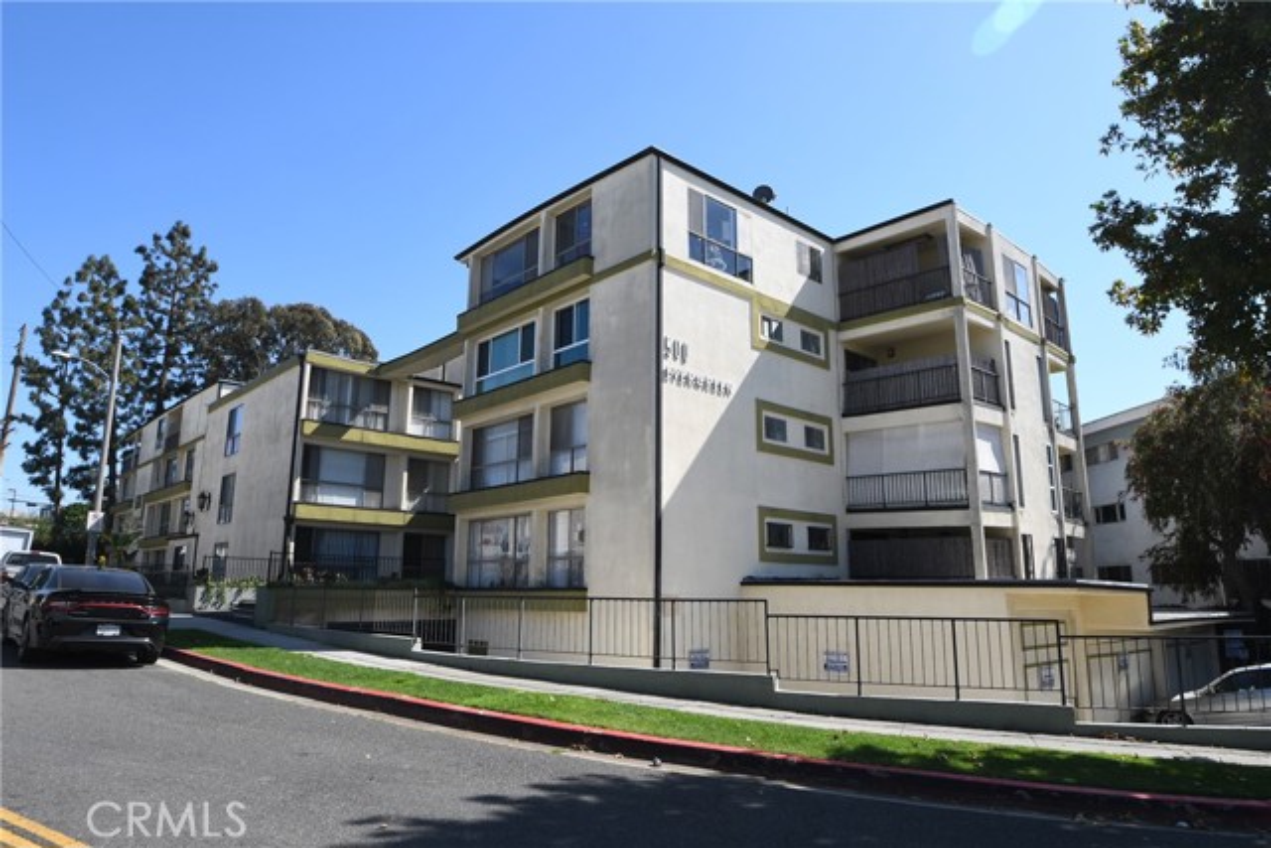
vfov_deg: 57.3
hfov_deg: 78.6
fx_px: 777
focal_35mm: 22
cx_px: 636
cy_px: 424
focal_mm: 15
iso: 100
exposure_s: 1/250
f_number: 8
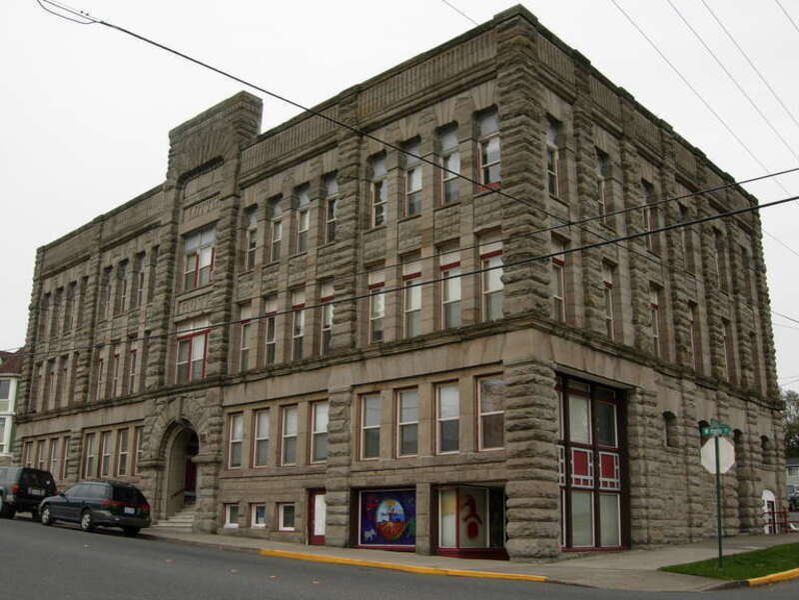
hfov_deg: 51.4
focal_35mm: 36
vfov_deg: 39.7
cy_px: 300
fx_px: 831
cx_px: 400
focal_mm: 7.5
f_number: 4.8
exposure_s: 1/171
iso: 50
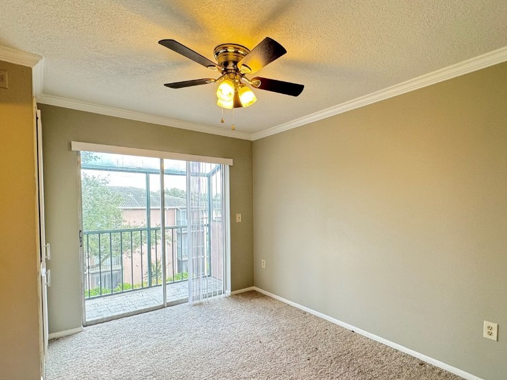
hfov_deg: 84.4
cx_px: 280
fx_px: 278
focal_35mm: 19
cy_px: 214
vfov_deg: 68.4
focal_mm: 2.22
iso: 160
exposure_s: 1/60
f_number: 2.2
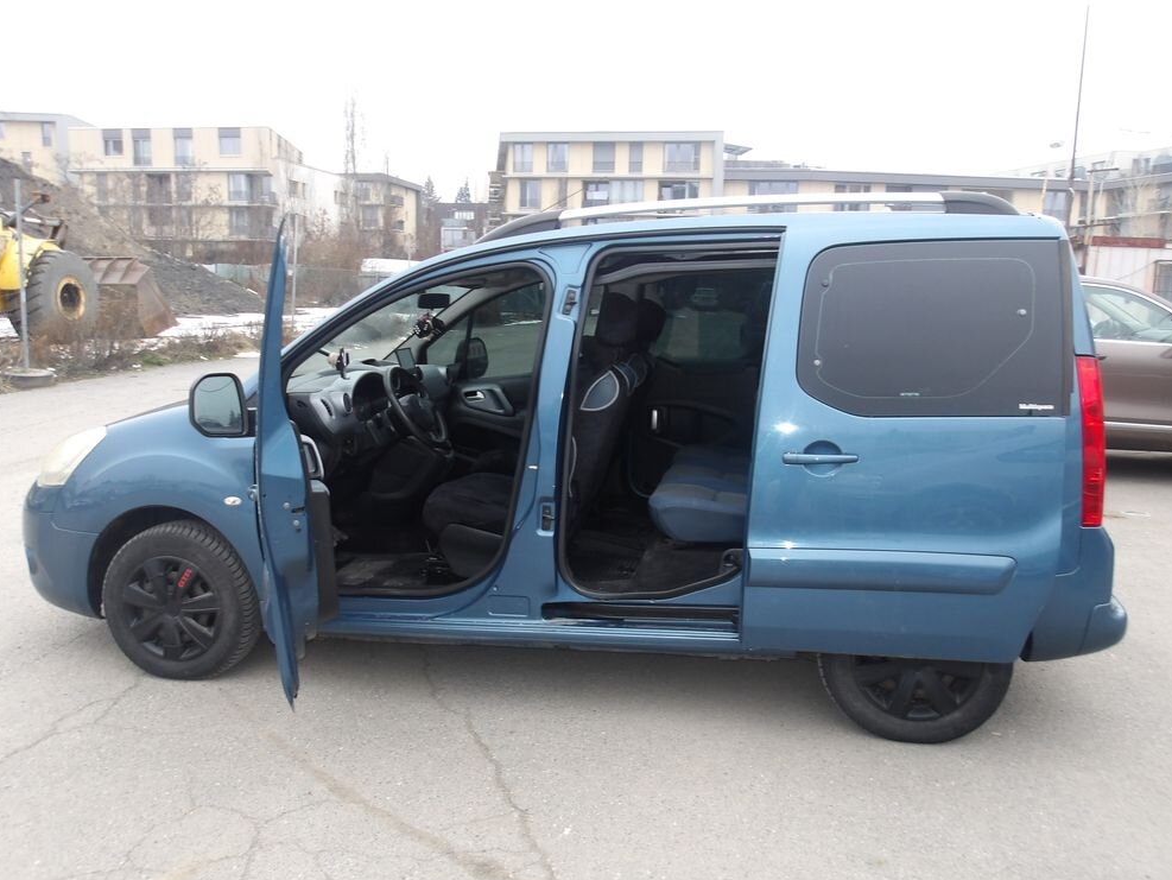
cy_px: 435
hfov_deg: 63.4
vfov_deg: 49.8
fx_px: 948
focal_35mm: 28
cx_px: 581
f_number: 3
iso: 100
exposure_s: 1/38
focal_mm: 4.9
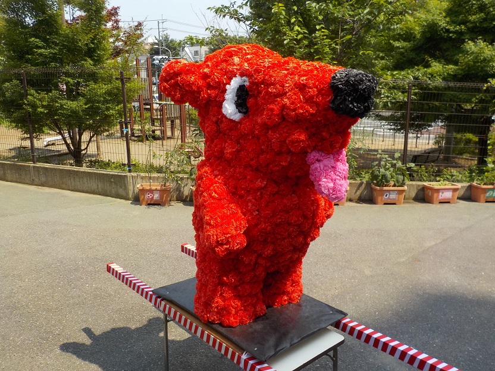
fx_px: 429
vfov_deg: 46.8
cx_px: 248
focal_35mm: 30
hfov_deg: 60.0
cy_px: 186
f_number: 3.3
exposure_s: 1/800
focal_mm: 4.1
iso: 125
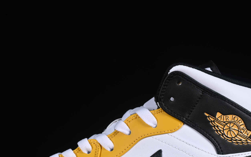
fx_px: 1054
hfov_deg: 13.6
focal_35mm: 154
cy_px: 140
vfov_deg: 8.5
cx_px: 126
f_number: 8
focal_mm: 50
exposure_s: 1/80
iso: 160
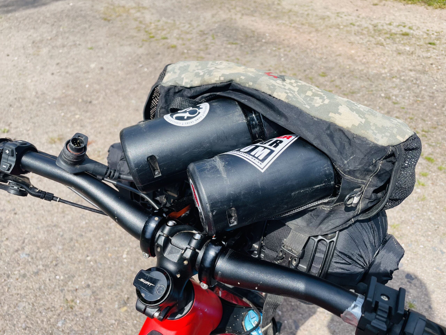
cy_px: 168
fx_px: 335
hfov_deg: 67.3
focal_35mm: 26
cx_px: 223
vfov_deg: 53.1
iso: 32
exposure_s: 1/1490
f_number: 1.6
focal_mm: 4.2
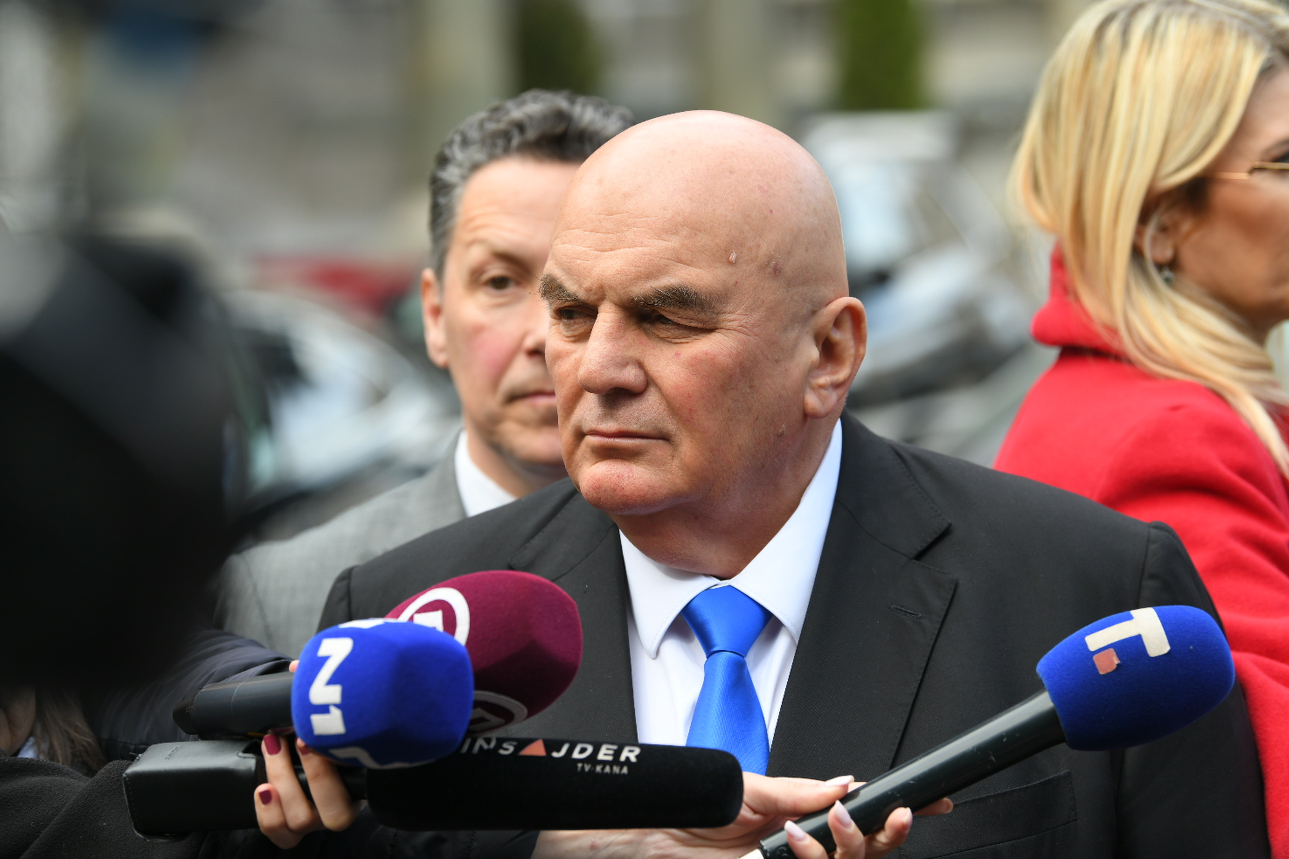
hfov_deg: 15.3
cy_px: 401
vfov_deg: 10.2
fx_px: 4797
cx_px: 683
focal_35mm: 134
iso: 200
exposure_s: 1/320
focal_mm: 122
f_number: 4
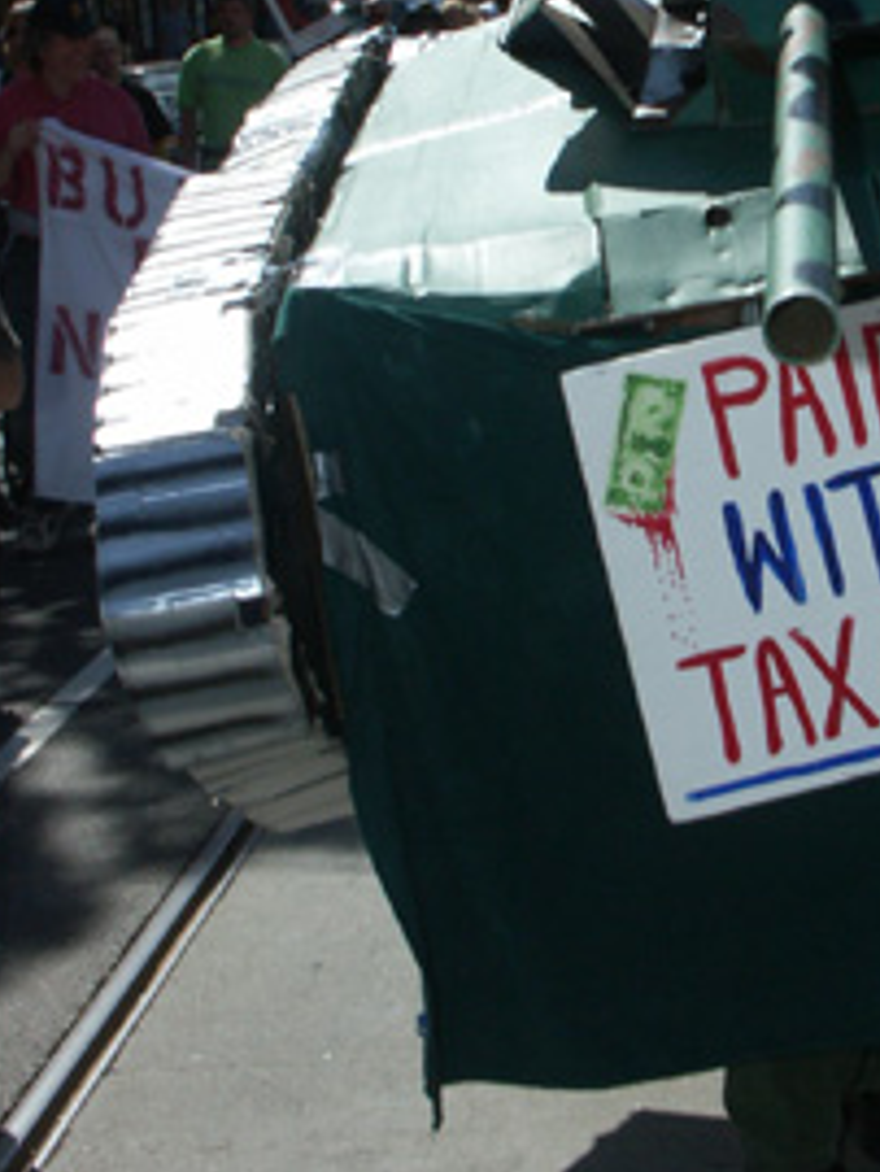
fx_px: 2540
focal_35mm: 75
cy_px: 375
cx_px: 775
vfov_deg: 25.8
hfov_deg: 19.3
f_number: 11
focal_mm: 9.12
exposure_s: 1/250
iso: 100
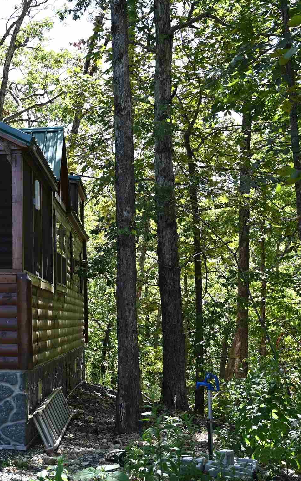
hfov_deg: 17.6
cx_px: -119
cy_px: 212
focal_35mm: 68
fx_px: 893
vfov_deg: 30.2
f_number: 4.5
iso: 200
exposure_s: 1/250
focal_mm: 33
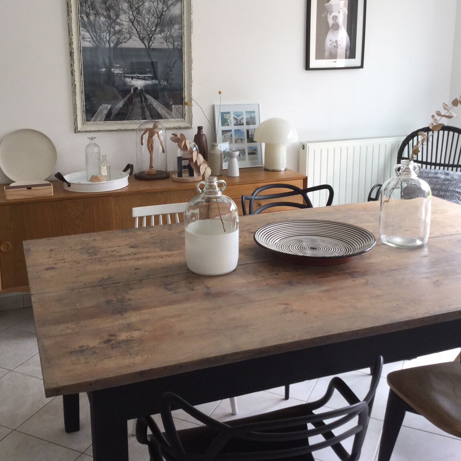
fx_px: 588
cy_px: 174
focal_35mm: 39
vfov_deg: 42.5
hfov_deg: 42.8
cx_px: 220
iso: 50
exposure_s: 1/100
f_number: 2.4
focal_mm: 3.3
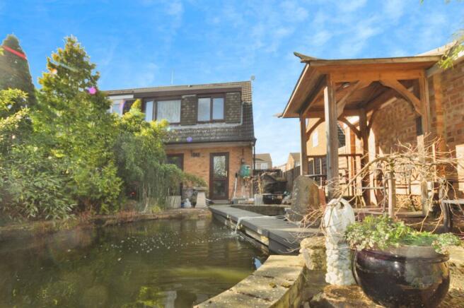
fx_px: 212
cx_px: 232
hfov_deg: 95.0
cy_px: 154
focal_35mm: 16
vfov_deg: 71.9
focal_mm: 11
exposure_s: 1/200
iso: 200
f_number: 8
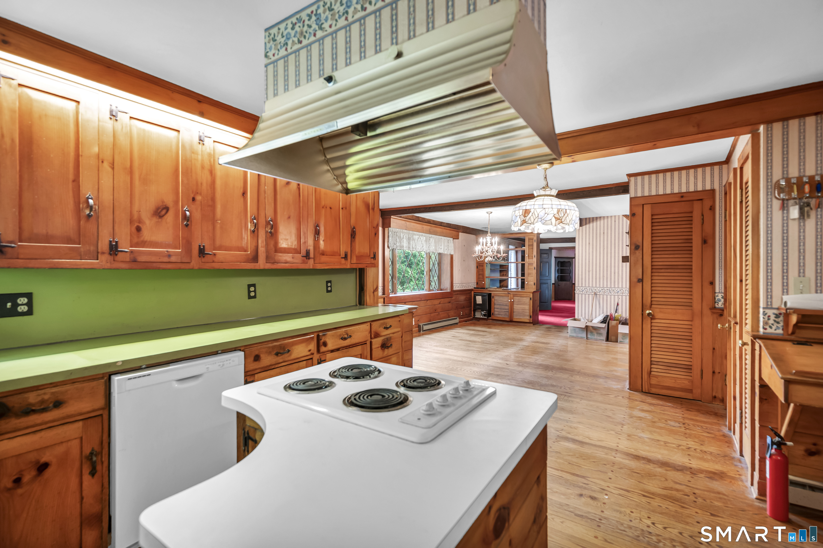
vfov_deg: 73.7
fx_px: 366
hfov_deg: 96.8
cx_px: 412
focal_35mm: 16
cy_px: 274
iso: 320
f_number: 4
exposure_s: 1/10
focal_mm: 16
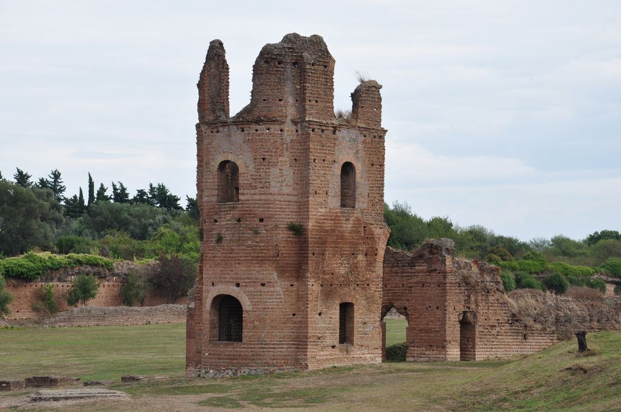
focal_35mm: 105
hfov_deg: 19.5
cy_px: 206
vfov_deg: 13.0
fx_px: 1809
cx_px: 310
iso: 200
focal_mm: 70
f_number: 10
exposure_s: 1/200
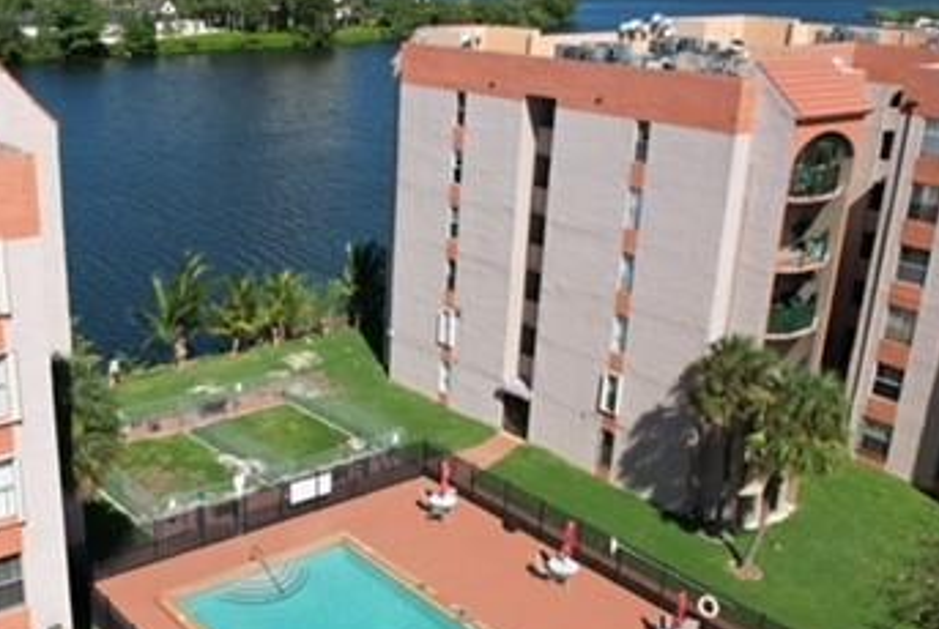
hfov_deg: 46.3
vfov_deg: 32.7
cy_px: 377
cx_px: 285
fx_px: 1071
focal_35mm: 41
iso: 100
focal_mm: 8.38
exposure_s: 1/2500
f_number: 2.8
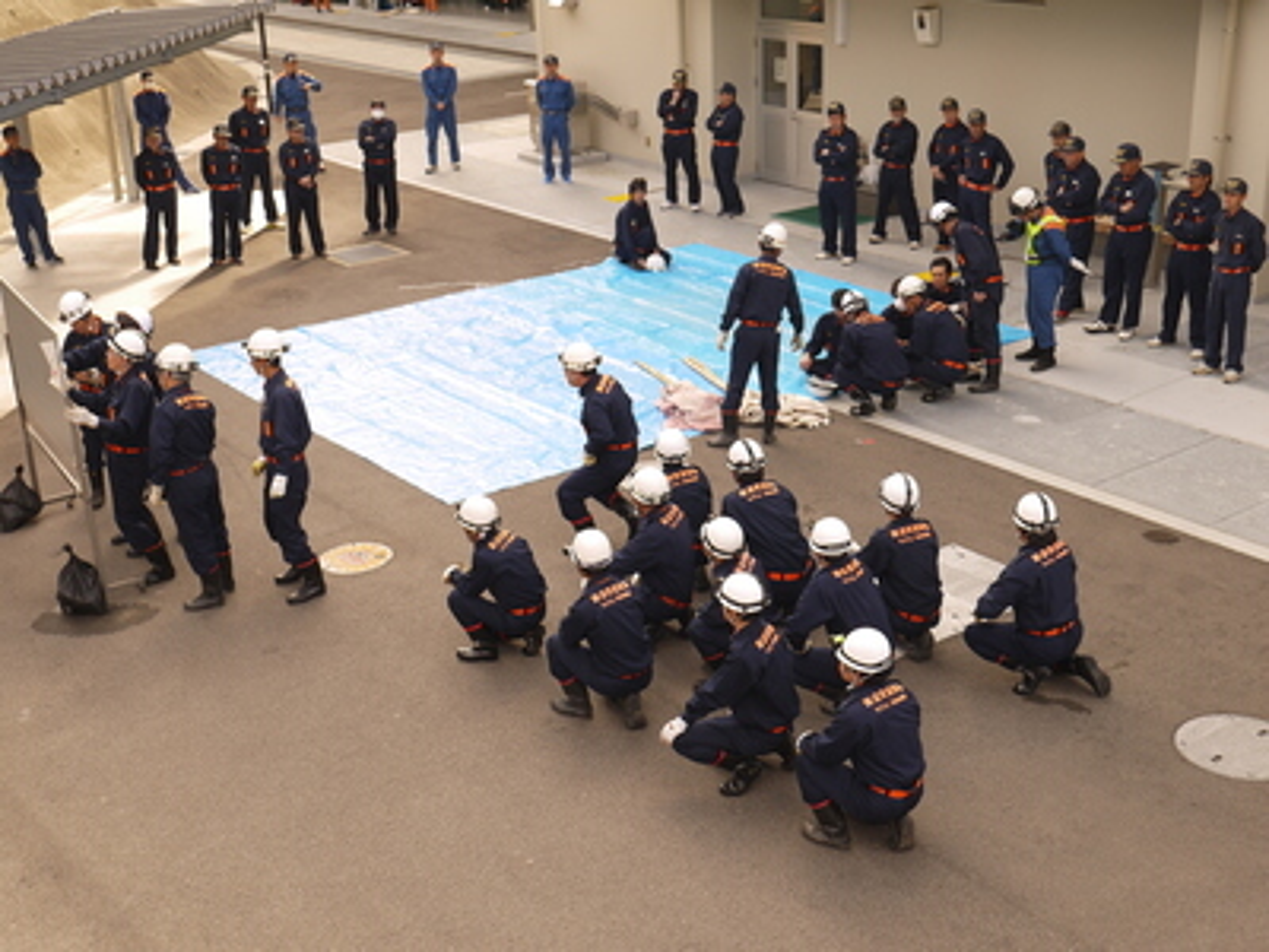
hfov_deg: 41.2
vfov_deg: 31.5
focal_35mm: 46
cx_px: 634
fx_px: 1686
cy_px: 476
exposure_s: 1/125
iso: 160
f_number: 6.3
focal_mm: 23
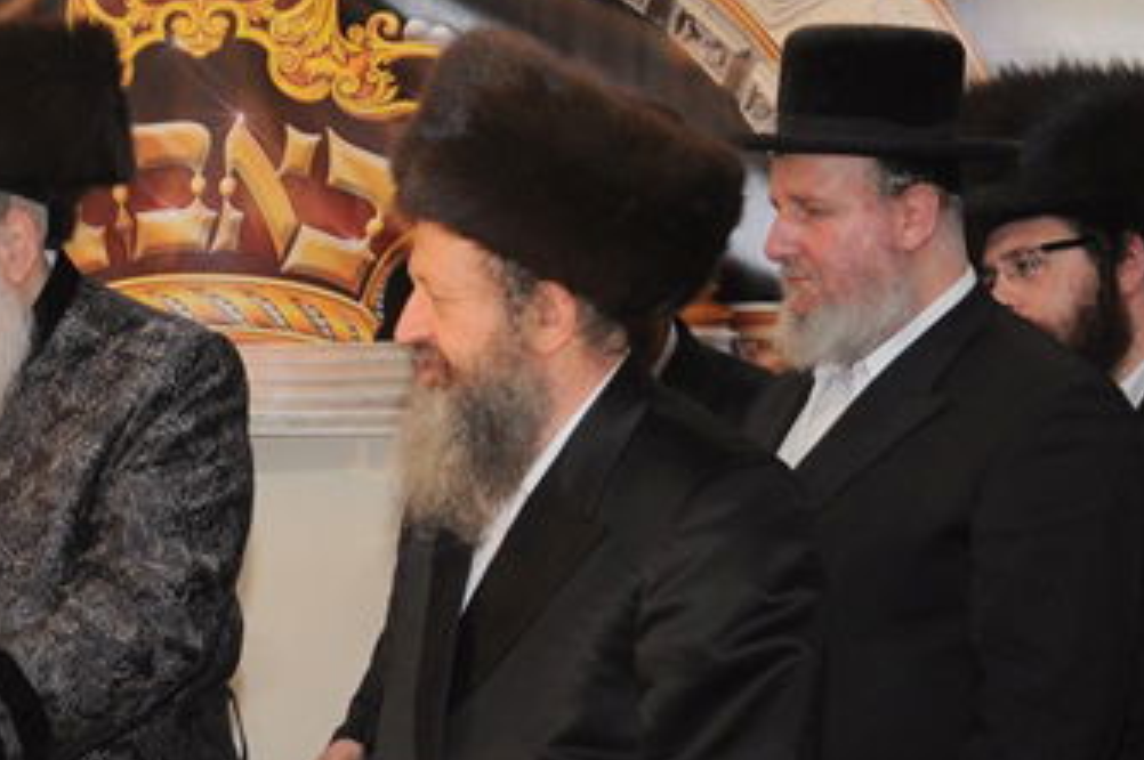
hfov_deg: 14.1
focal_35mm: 143
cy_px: 428
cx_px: -110
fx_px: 4525
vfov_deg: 9.6
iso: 500
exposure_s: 1/60
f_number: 5
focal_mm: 31
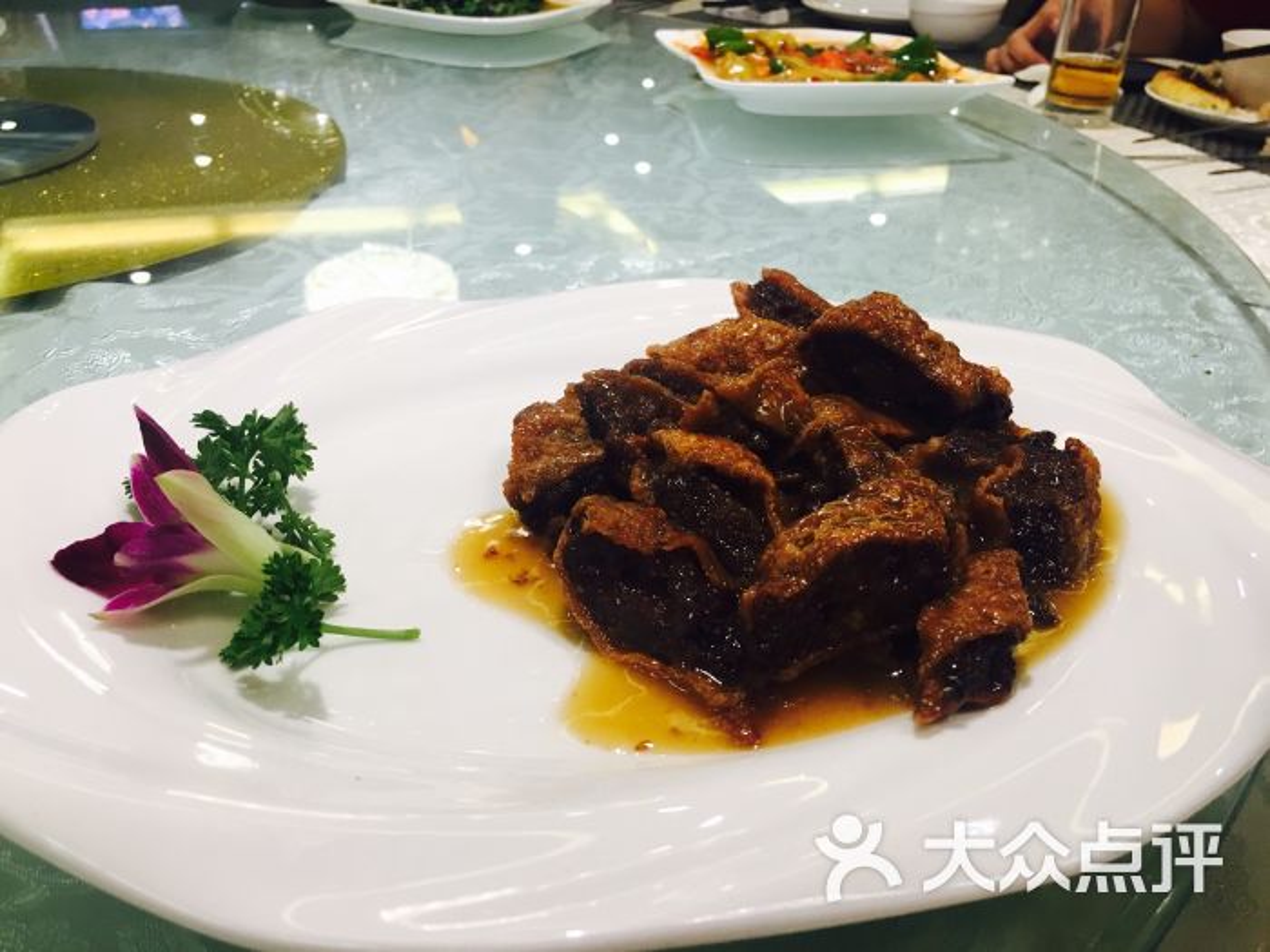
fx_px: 1064
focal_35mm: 29
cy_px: 476
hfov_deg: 61.7
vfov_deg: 48.2
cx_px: 635
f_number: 2.2
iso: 50
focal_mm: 4.15
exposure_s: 1/33
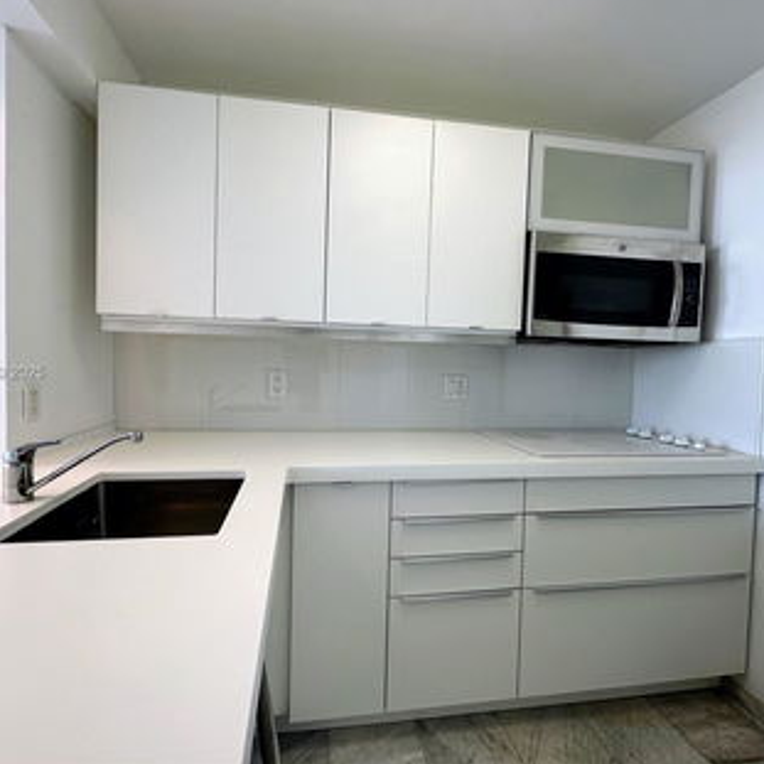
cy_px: 373
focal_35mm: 17
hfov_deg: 83.9
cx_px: 365
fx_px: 424
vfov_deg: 84.0
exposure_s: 1/120
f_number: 2.2
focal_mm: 2.22
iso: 80
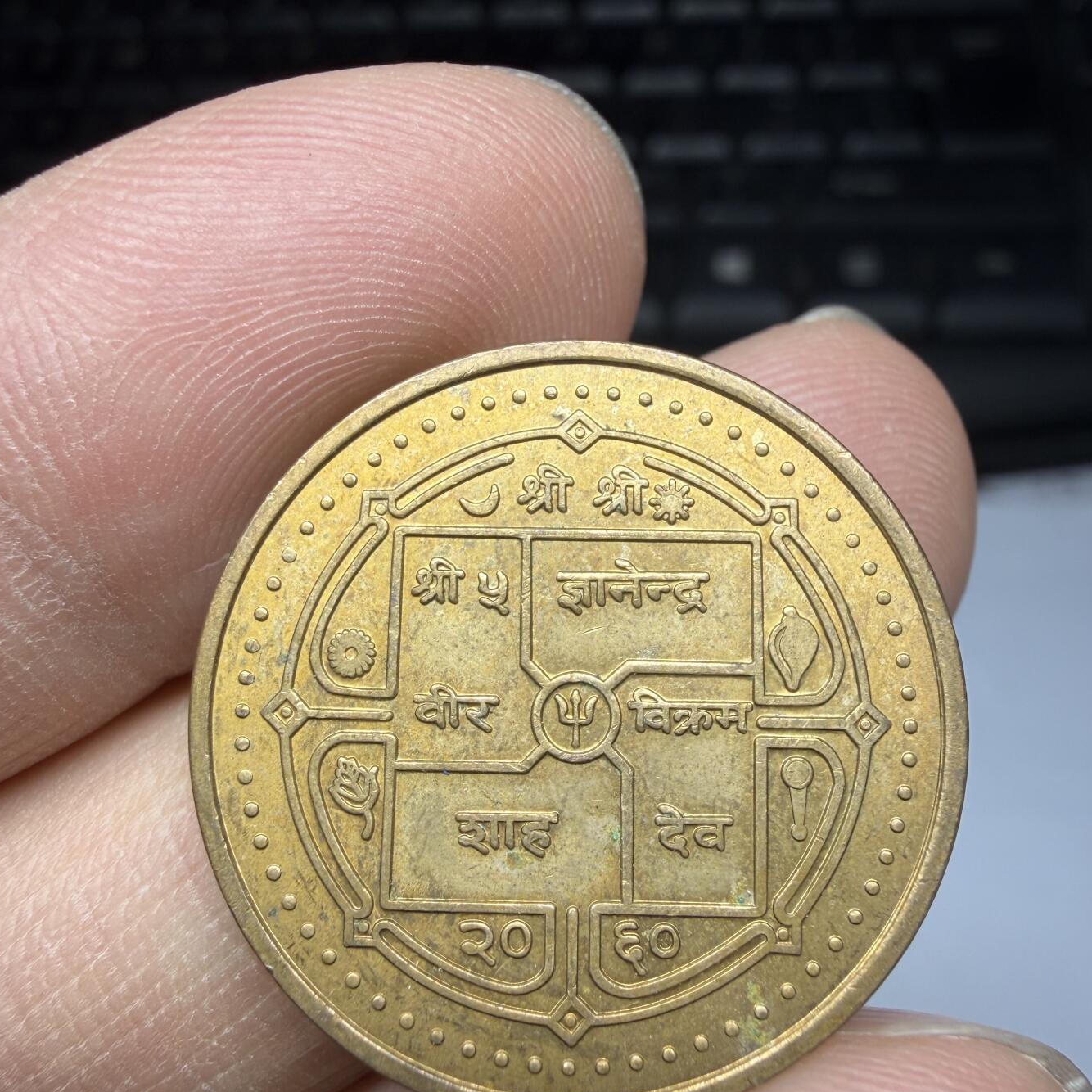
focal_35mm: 31
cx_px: 546
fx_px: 1106
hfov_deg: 52.5
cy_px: 671
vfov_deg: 52.1
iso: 40
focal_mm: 2.22
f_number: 2.2
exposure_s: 1/121
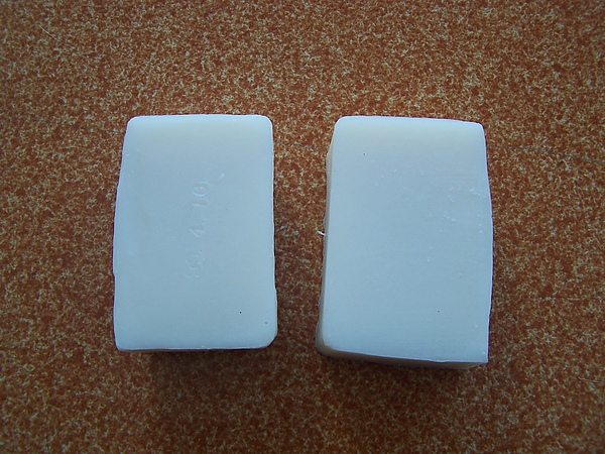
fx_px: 664
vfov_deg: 37.7
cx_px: 302
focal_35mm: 38
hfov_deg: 49.0
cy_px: 227
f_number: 2.8
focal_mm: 6.3
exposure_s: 1/60
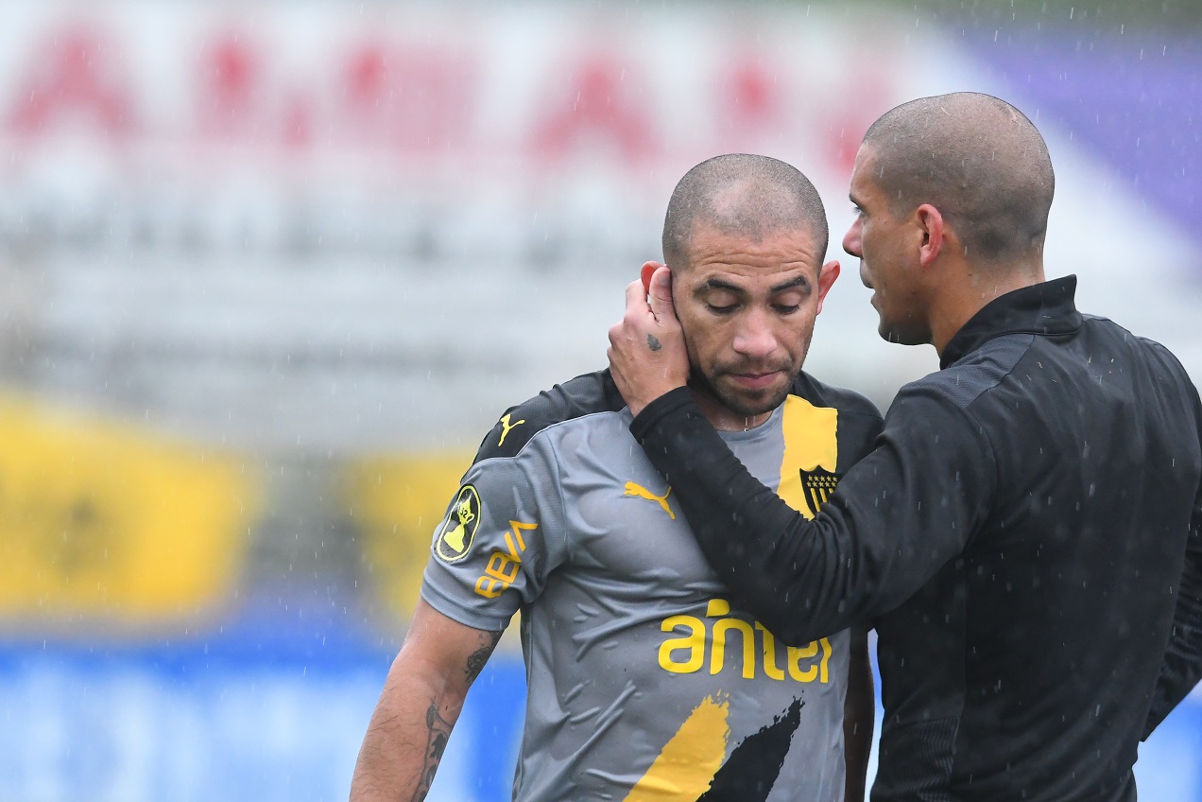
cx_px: 601
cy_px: 401
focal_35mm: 800
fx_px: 26709
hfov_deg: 2.6
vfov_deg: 1.7
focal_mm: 400
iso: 3200
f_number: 4
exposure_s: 1/500
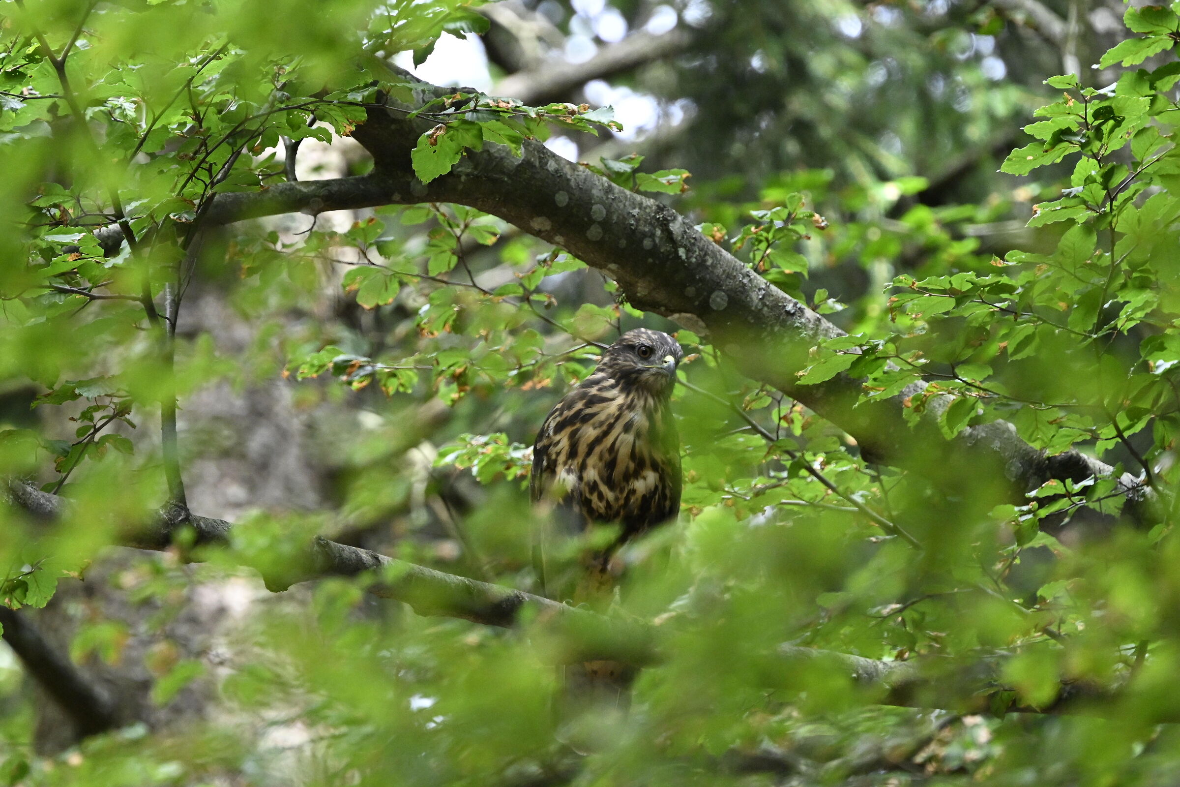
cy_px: 394
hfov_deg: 3.4
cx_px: 590
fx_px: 19665
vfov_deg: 2.3
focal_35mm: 600
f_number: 5.6
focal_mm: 400
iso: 4000
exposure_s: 1/640
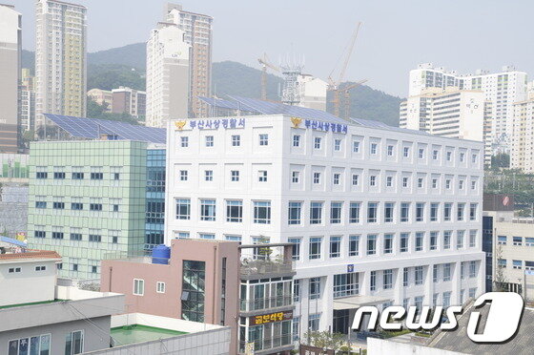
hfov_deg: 37.9
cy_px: 178
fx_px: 778
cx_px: 267
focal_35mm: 52
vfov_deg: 25.7
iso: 500
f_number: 10
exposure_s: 1/400
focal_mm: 35
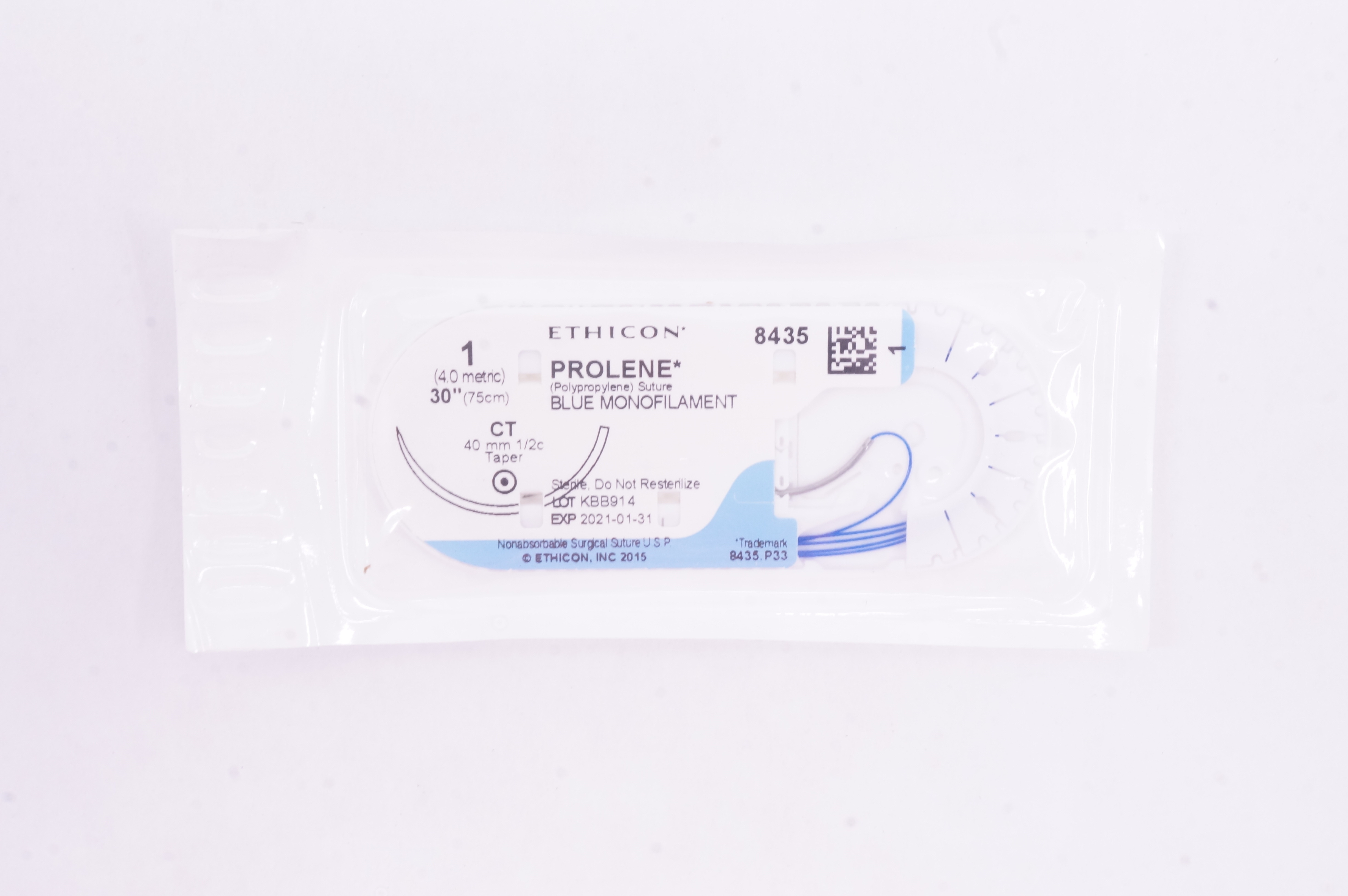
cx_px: 674
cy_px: 448
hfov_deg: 40.0
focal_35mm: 50
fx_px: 1851
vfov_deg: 27.2
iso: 800
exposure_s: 1/10
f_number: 18
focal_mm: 33
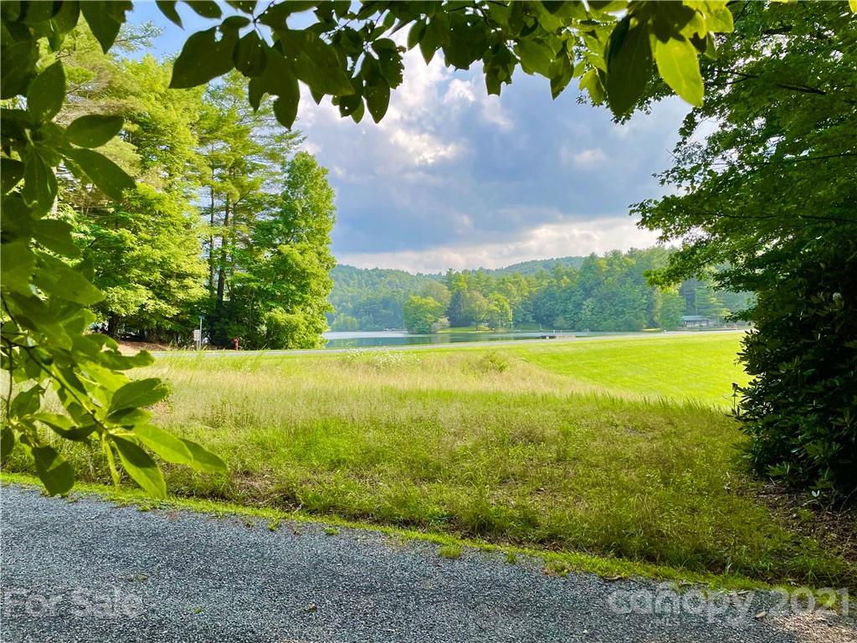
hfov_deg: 67.3
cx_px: 428
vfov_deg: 53.1
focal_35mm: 26
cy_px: 322
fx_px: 644
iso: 32
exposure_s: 1/1195
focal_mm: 4.2
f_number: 1.6
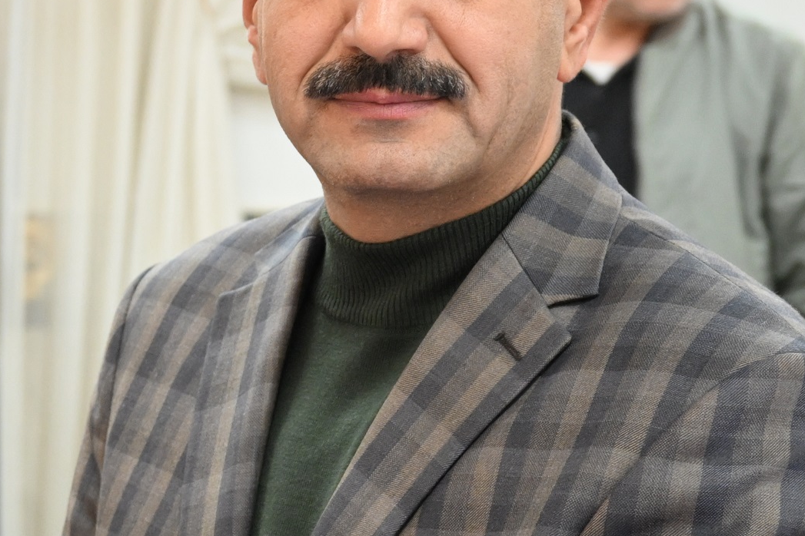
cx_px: -637
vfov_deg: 9.6
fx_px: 3175
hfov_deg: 13.1
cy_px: 567
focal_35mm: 142
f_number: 4.5
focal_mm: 36
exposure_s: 1/80
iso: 1600
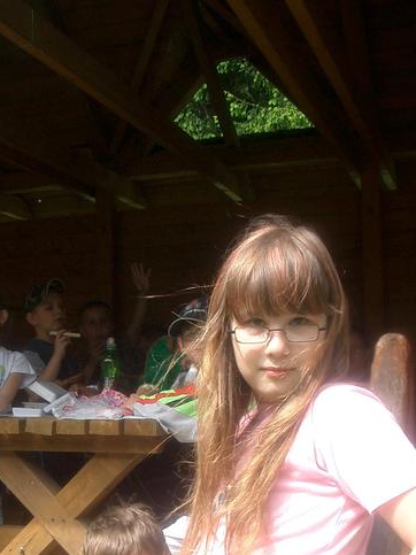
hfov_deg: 25.0
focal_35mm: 58
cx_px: 110
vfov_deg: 32.4
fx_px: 930
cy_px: 441
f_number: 2.6
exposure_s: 1/400
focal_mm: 5.8
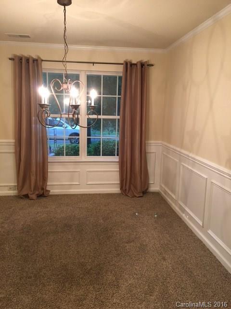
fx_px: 258
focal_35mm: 29
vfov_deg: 61.7
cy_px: 154
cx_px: 116
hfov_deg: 48.2
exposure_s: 1/30
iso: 125
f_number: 2.2
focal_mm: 4.15
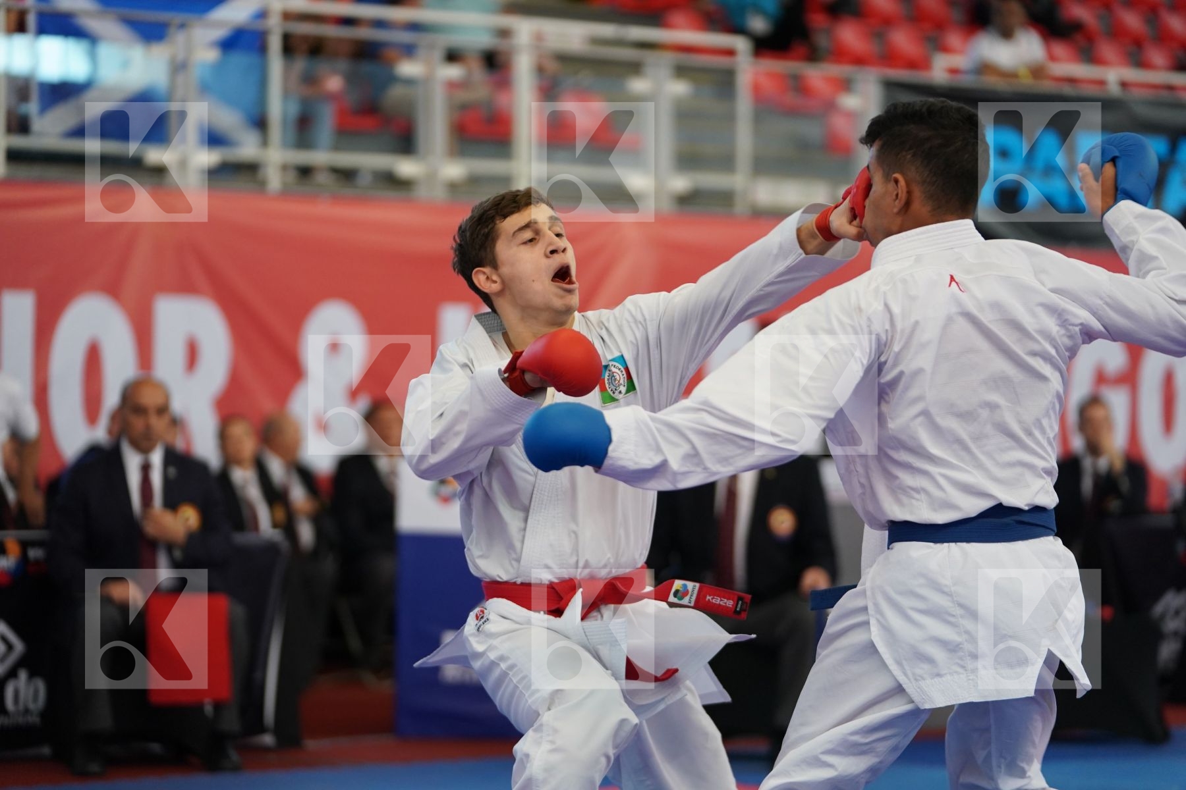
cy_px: 395
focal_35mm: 123
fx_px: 4052
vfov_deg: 11.1
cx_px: 593
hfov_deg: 16.7
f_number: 2.8
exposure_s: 1/1000
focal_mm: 123
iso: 1600
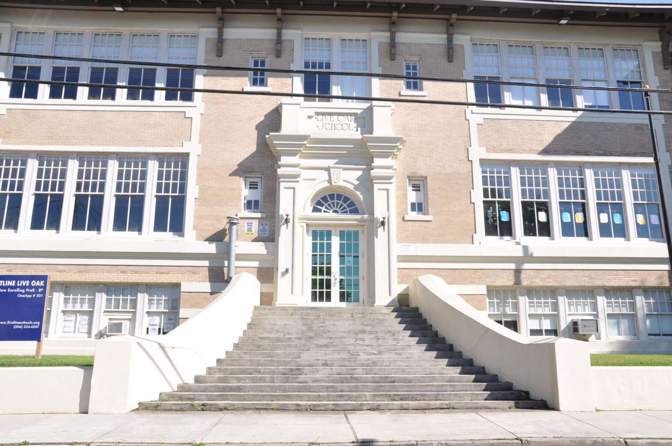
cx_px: 336
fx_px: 587
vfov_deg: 41.6
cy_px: 223
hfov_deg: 59.6
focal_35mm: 32
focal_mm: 21
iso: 200
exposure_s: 1/200
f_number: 10
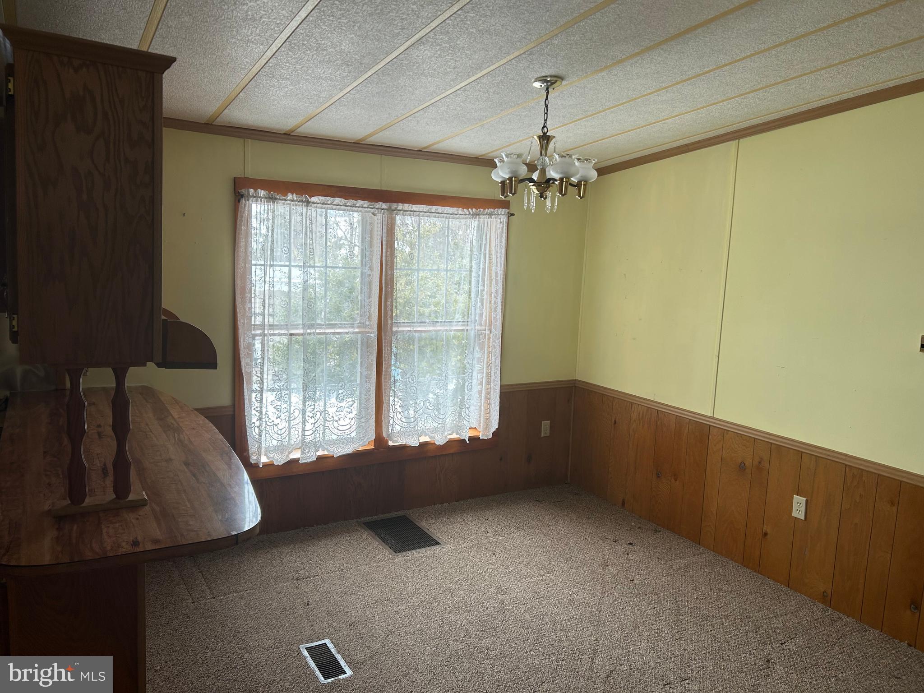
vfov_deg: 53.1
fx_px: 694
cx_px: 462
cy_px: 346
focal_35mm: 26
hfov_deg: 67.3
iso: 50
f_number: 1.5
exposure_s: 1/121
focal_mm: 5.7
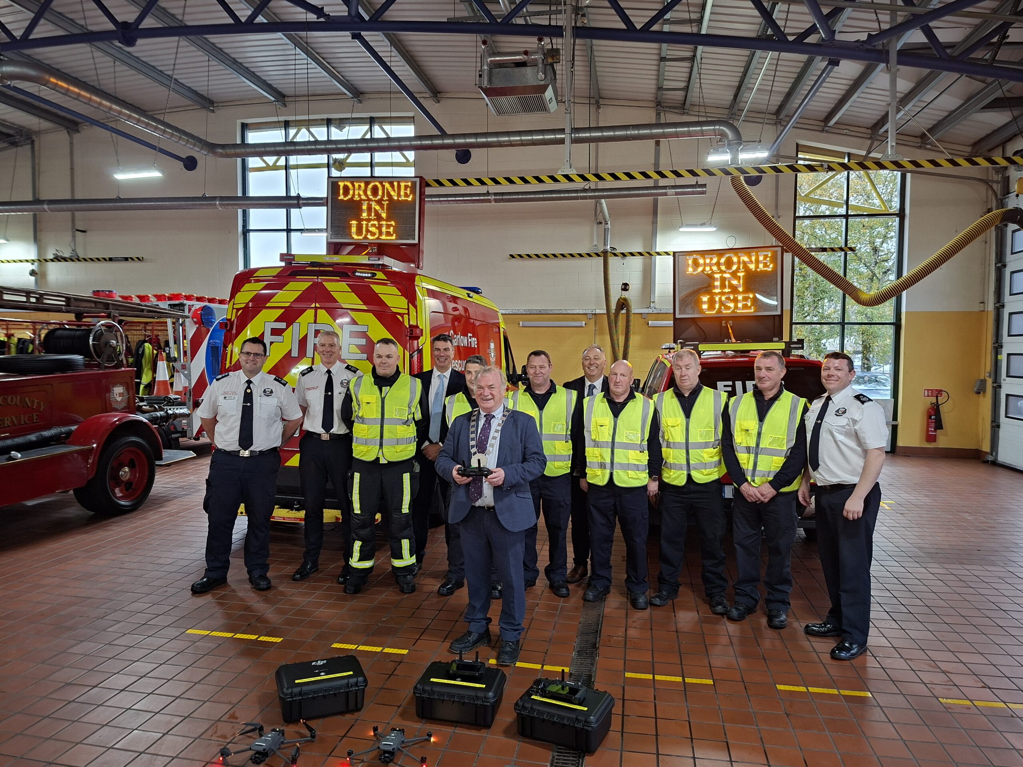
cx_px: 512
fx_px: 680
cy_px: 384
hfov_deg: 73.9
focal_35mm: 23
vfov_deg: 58.9
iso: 160
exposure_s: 1/50
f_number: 1.8
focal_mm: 5.54
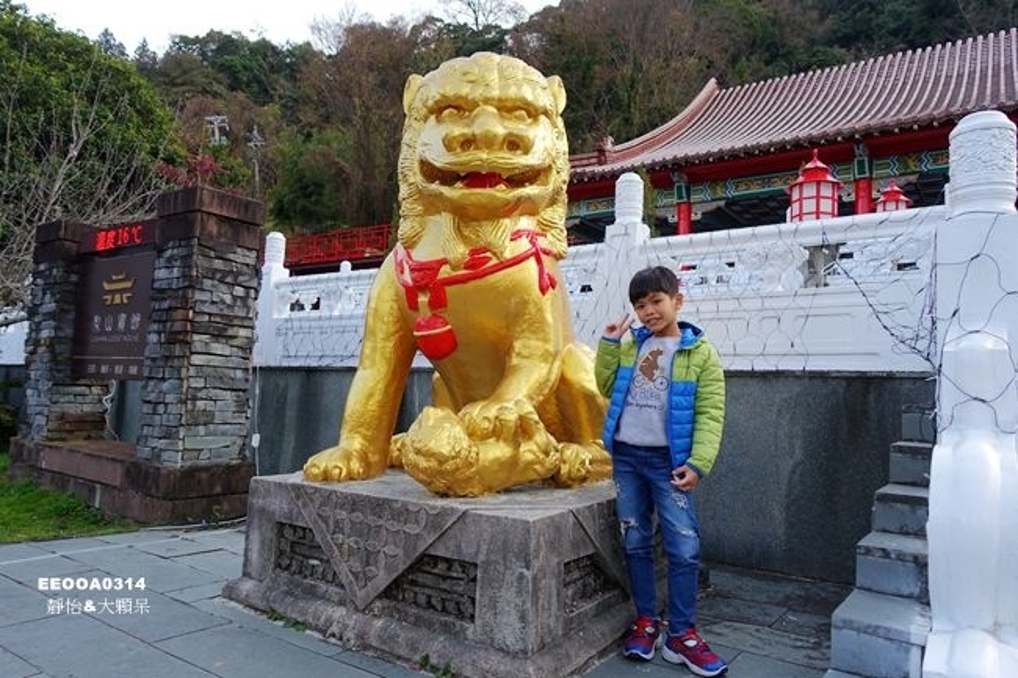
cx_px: 509
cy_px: 339
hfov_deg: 73.8
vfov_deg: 53.1
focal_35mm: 24
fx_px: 678
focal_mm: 8.8
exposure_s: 1/250
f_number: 2.8
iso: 125
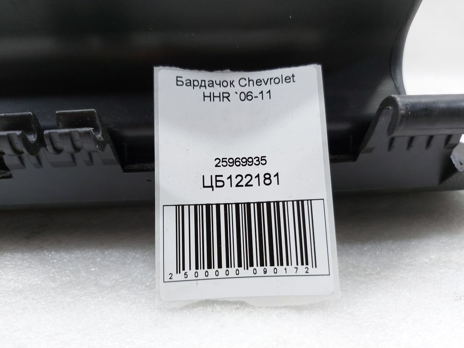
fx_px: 322
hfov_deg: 71.6
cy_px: 174
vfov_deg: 56.8
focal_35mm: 24
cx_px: 232
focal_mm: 5.23
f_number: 1.8
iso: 80
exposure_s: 1/50
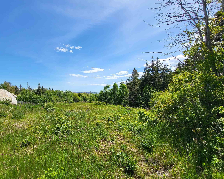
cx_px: 104
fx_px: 106
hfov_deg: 93.0
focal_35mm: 16
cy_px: 89
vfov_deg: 80.4
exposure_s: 1/1255
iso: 32
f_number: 2.2
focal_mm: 1.74
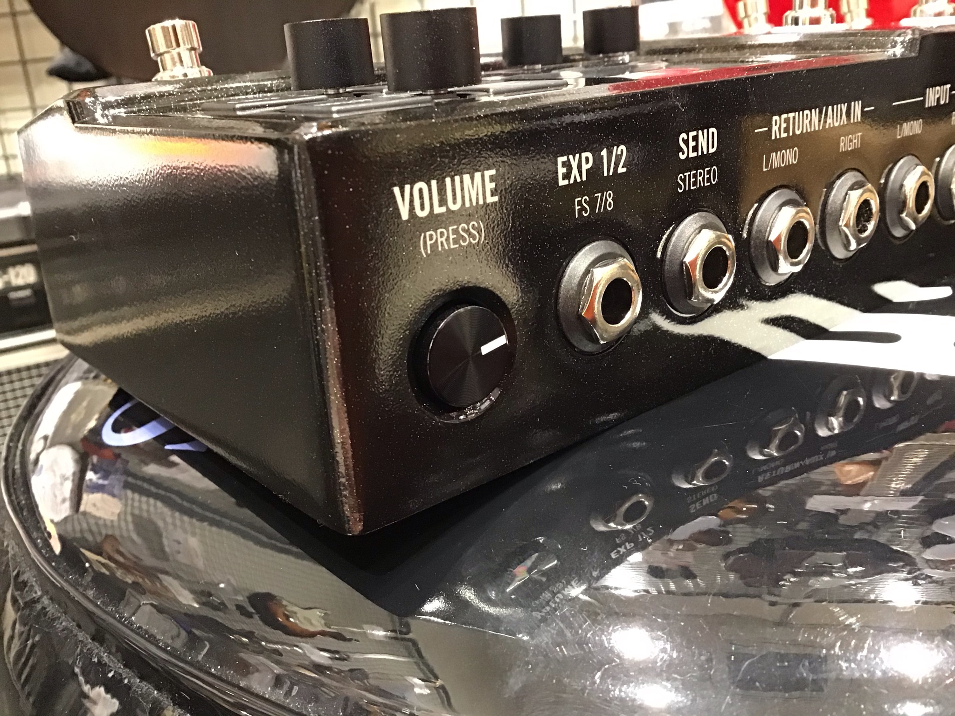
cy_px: 358
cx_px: 478
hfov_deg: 58.4
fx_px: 855
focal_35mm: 31
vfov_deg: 45.4
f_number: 2.4
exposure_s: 1/15
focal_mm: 3.3
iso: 250
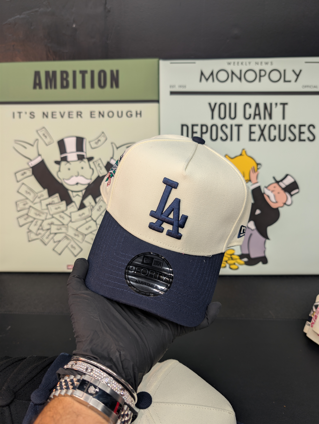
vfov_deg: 71.5
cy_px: 212
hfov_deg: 56.9
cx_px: 160
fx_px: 294
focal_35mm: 24
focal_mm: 6.9
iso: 21
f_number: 1.68
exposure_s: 1/56.2
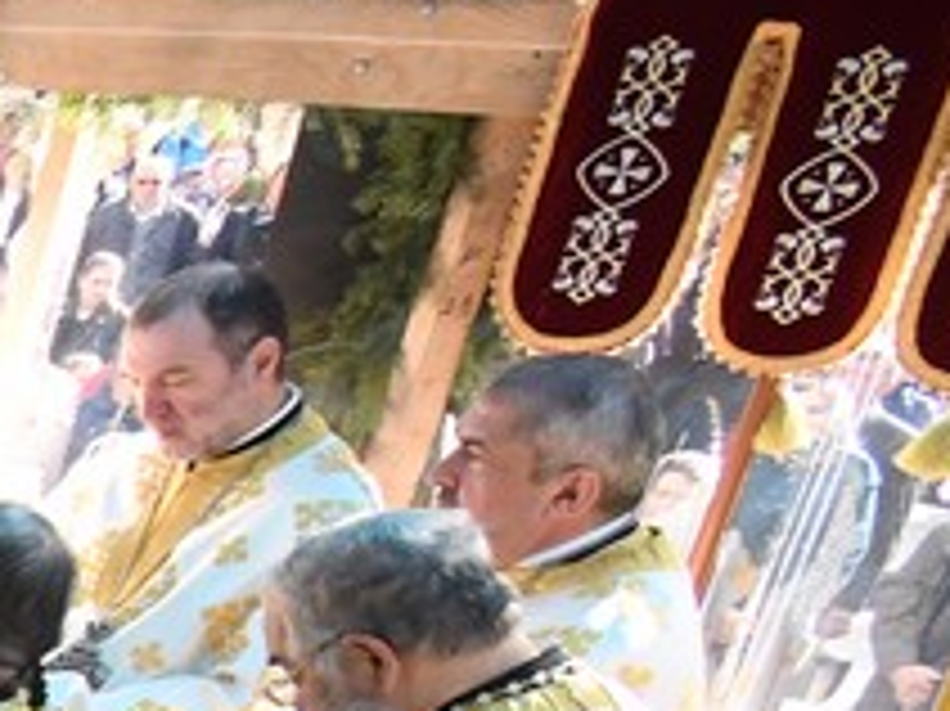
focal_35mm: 82
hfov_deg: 12.8
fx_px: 2249
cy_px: 1130
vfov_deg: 16.1
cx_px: -1657
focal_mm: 10
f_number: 4.5
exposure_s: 1/320
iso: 640
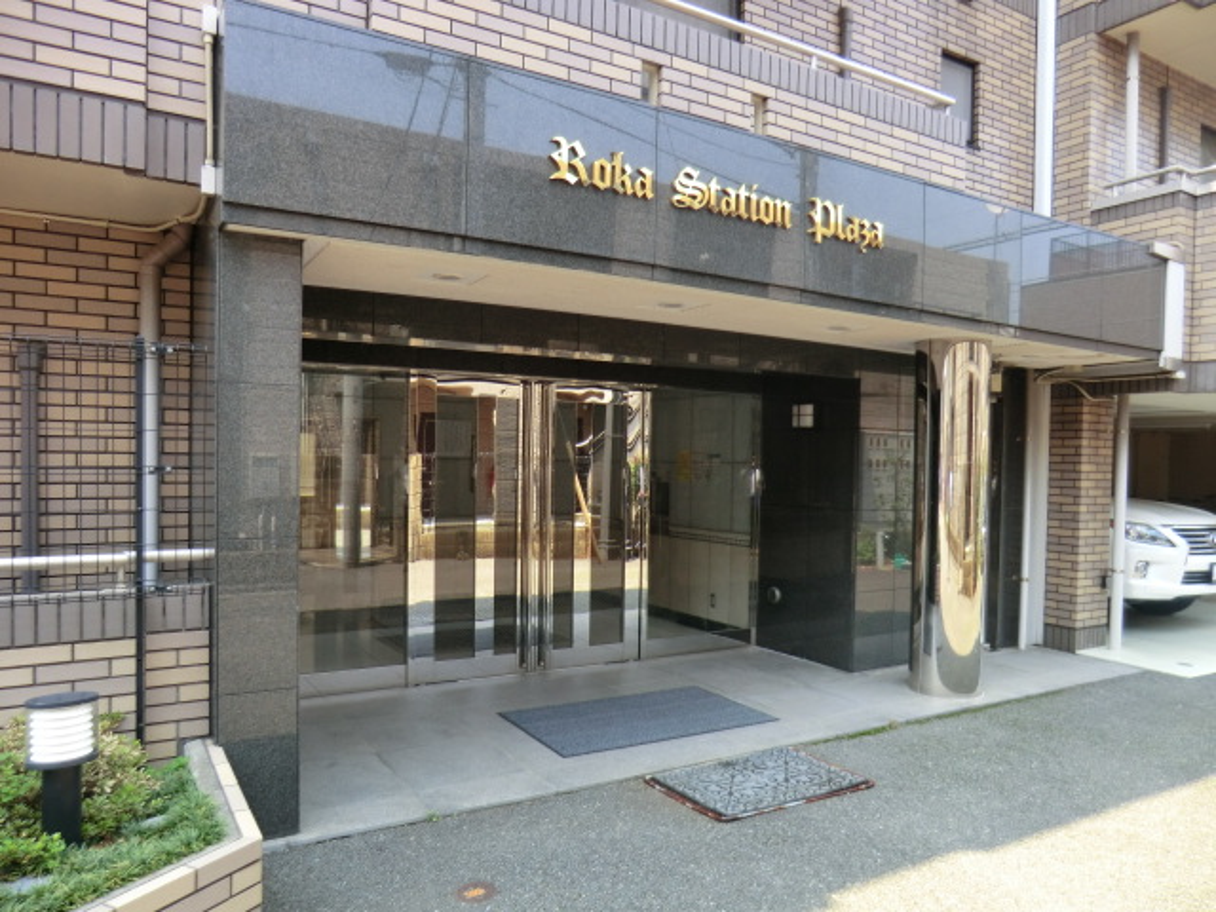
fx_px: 843
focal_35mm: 24
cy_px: 456
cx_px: 608
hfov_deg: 71.6
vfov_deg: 56.8
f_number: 3.2
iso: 80
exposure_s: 1/125
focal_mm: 4.3
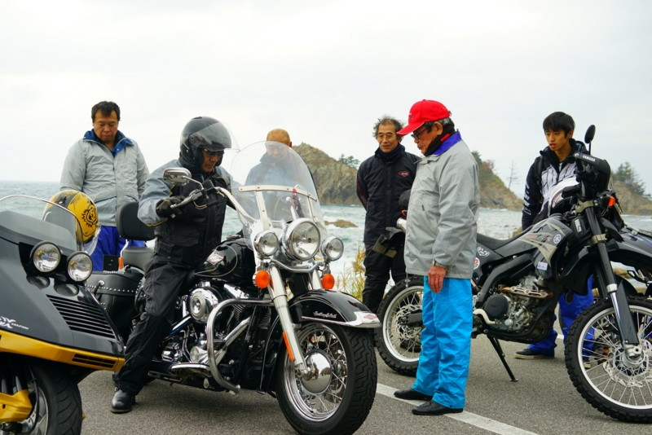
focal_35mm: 44
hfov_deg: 44.5
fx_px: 797
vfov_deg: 30.5
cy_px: 218
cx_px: 326
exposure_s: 1/60
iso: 200
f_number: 5.6
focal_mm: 44
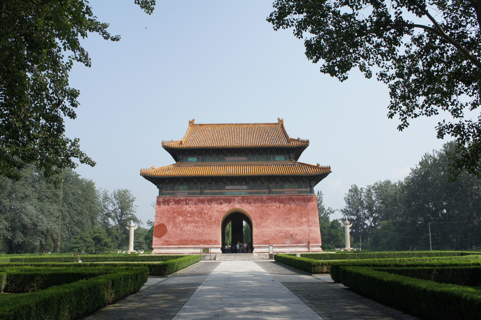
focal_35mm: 33
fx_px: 441
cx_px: 240
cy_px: 160
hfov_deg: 57.3
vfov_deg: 39.9
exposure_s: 1/320
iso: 200
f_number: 8
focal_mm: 22
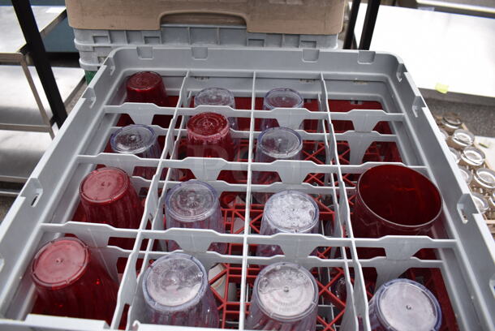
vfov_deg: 48.0
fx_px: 372
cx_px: 248
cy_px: 166
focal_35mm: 27
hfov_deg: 67.3
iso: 200
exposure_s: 1/160
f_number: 6.3
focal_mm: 18
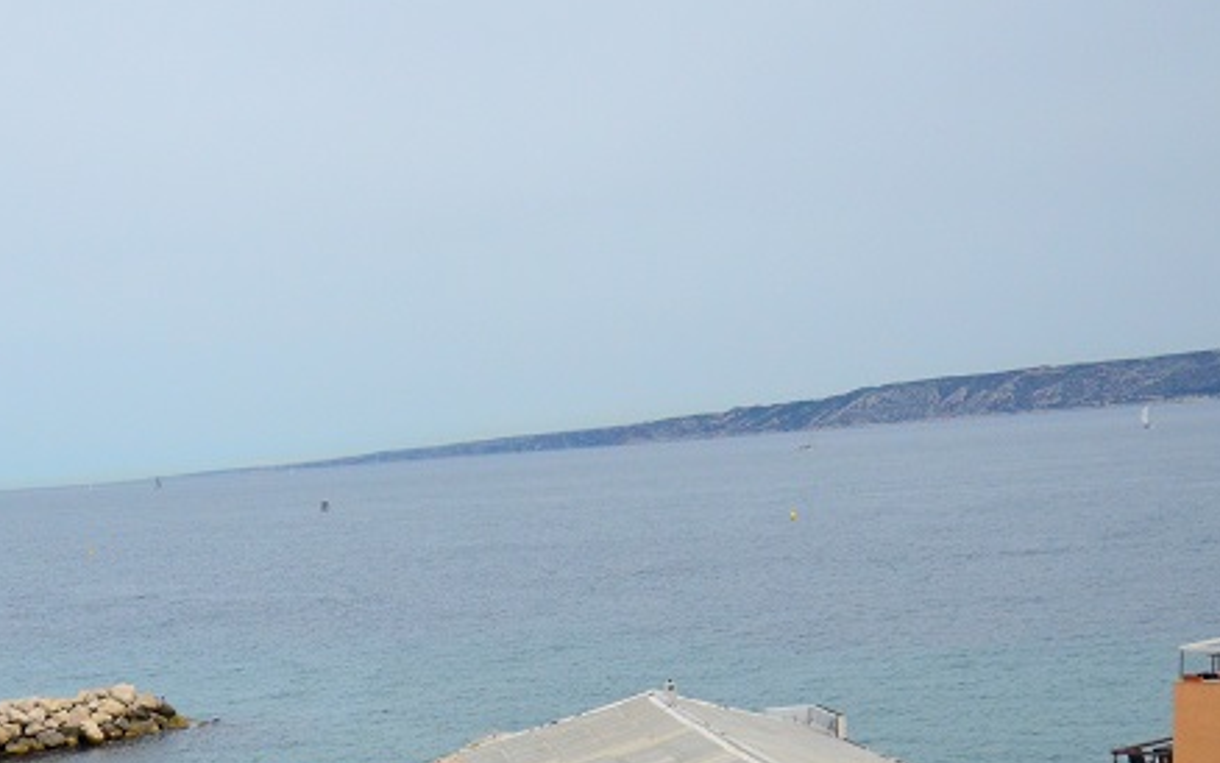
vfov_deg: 20.8
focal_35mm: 59
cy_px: 862
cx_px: 266
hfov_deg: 33.6
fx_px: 1968
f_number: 4.5
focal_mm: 17
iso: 1000
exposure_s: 1/8000
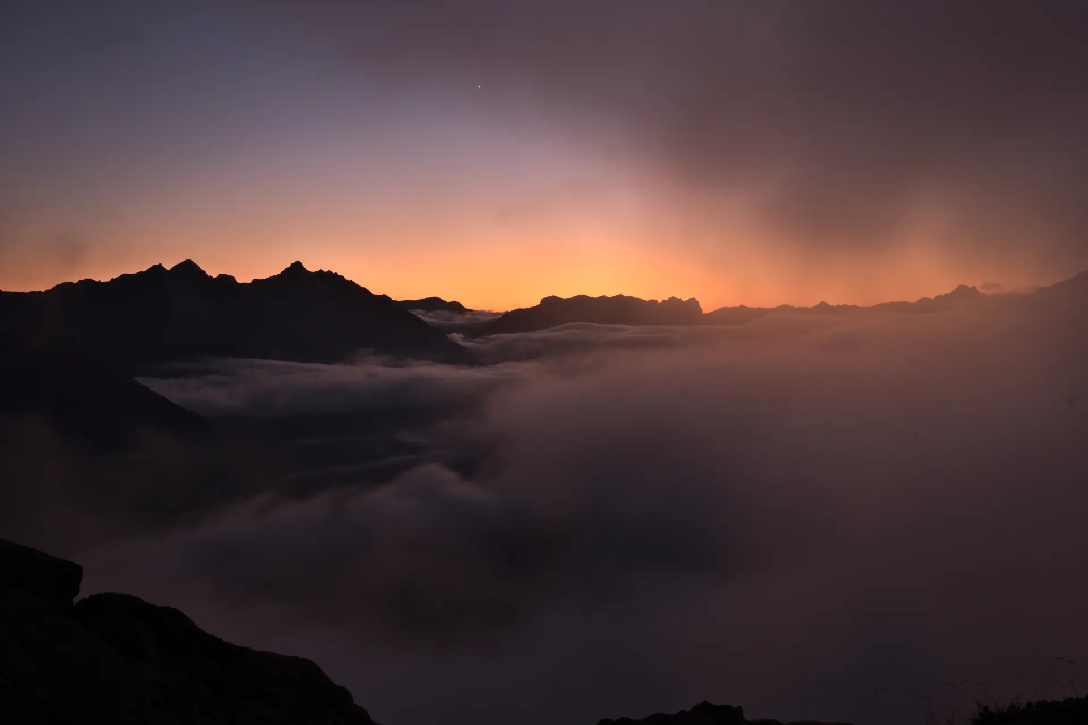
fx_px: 1360
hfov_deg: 43.6
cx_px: 544
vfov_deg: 29.9
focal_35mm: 45
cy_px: 362
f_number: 22
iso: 160
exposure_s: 6.5
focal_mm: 30.2
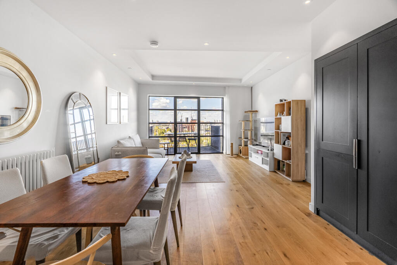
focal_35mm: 16
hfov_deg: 96.7
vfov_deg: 73.8
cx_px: 198
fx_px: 176
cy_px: 132
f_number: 8
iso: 1000
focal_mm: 16
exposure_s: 1/500
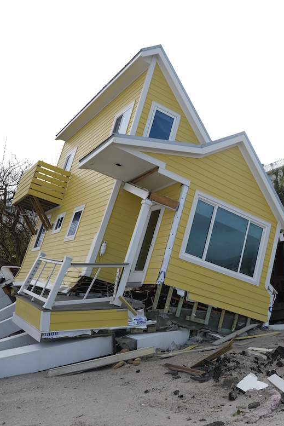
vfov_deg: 51.9
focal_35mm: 37
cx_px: 208
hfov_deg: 35.3
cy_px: 215
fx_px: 438
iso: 125
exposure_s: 1/2500
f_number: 2.8
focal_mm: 24
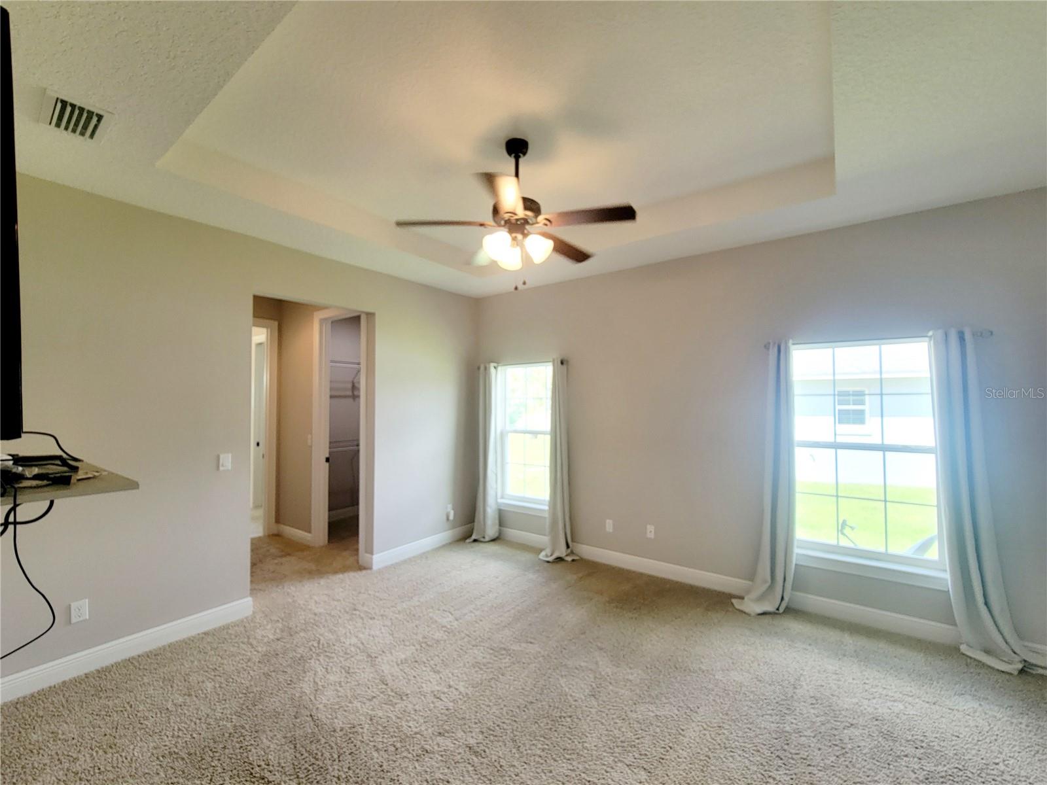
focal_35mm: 13
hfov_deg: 106.2
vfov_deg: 89.9
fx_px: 393
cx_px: 524
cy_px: 392
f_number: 2.2
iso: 80
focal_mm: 2.2
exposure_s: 1/60.2
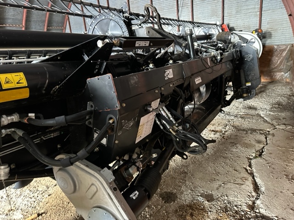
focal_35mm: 24
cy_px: 110
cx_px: 147
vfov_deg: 56.8
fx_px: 204
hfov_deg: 71.6
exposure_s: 1/33
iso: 1000
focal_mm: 6.86
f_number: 1.78
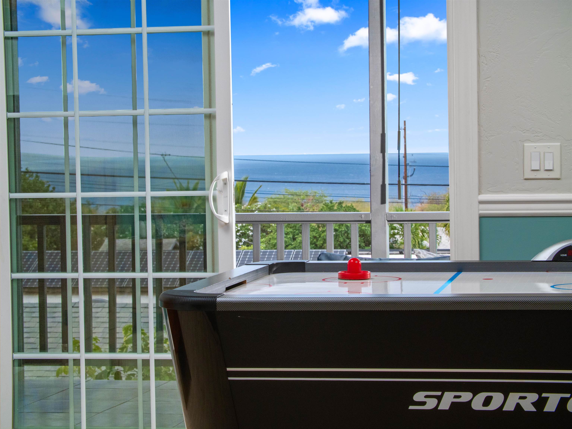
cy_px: 214
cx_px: 286
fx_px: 1455
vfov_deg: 16.8
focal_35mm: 88
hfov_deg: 22.2
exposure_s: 1/100
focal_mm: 44
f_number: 11
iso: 500
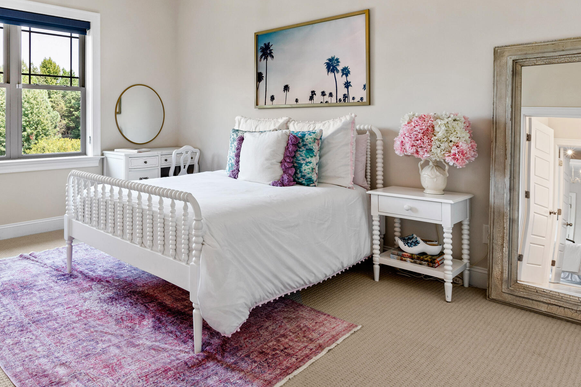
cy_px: 114
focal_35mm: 25
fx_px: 403
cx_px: 176
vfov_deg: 49.9
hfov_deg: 68.7
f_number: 8
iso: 100
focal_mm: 10
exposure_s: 1/2.5
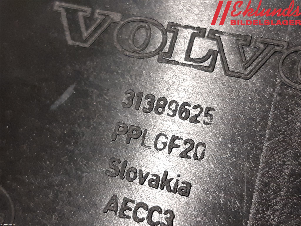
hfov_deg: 67.3
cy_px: 113
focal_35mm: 26
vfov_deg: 53.1
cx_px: 150
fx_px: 226
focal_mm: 3.93
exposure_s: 1/50
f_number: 1.7
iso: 160
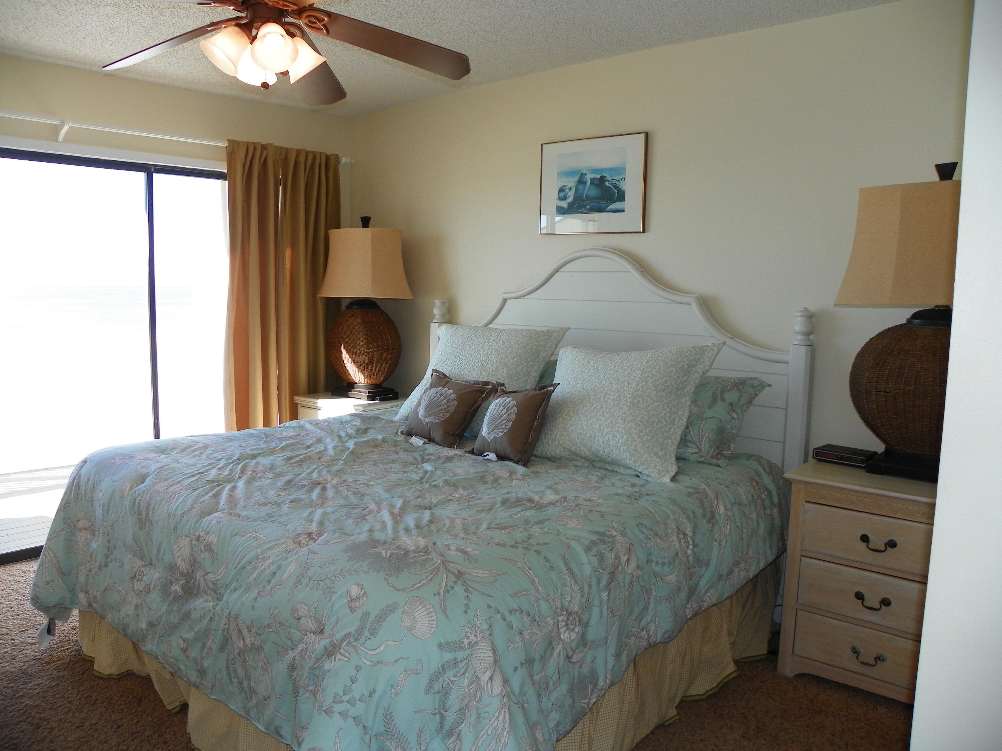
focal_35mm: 26
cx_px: 501
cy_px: 376
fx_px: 753
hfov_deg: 67.3
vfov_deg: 53.1
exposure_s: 1/125
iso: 64
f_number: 2.8
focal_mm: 4.6
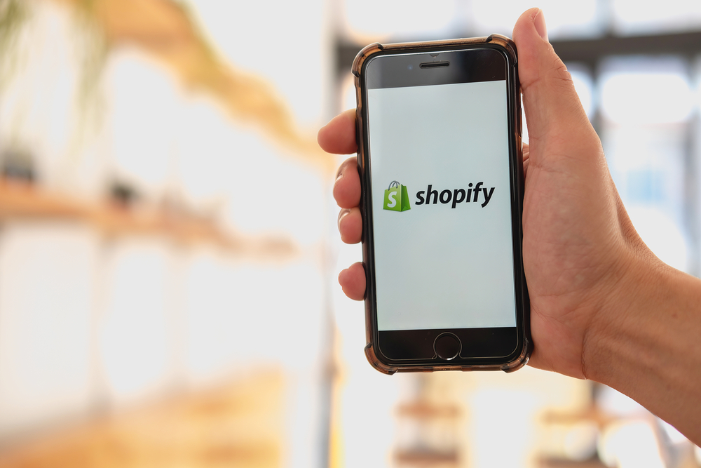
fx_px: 1032
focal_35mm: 53
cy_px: 234
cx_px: 350
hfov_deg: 37.5
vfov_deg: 25.5
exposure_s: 1/250
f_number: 2
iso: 200
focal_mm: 35
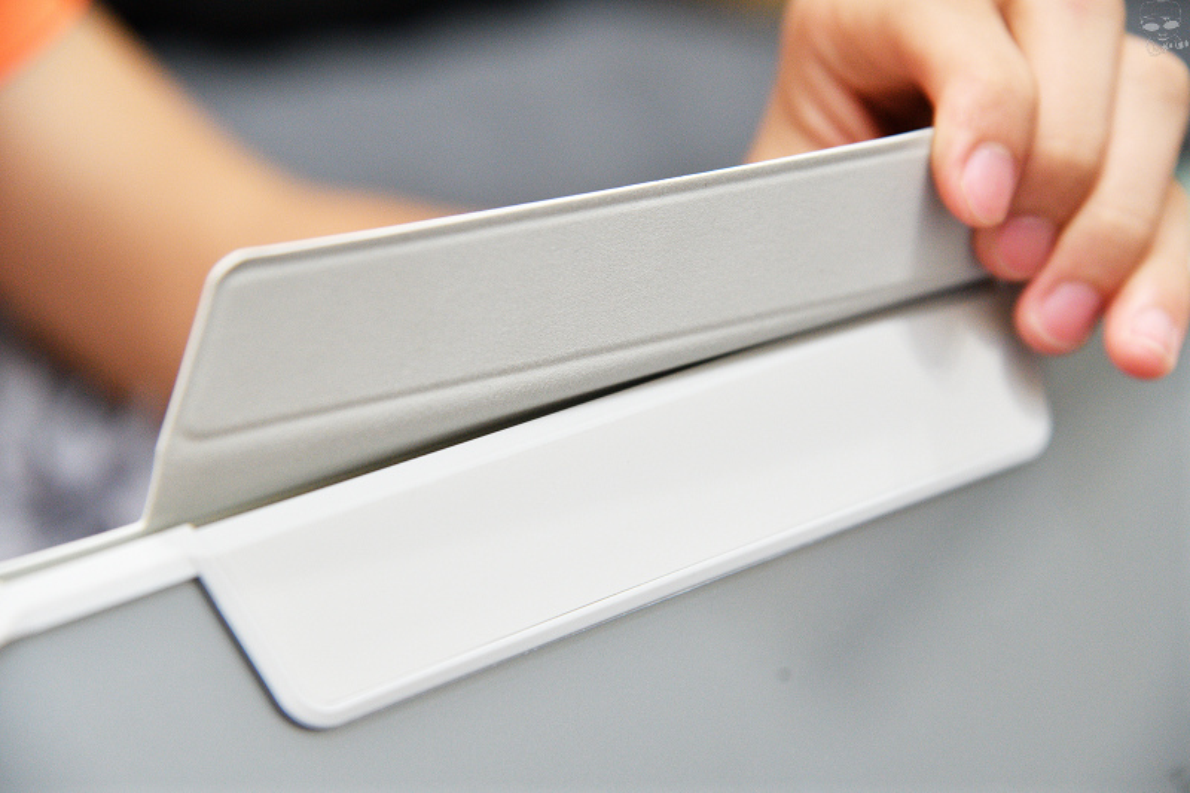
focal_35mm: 120
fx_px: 3966
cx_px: 595
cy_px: 396
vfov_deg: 11.4
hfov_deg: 17.1
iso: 2000
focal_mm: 120
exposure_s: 1/160
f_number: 5.6
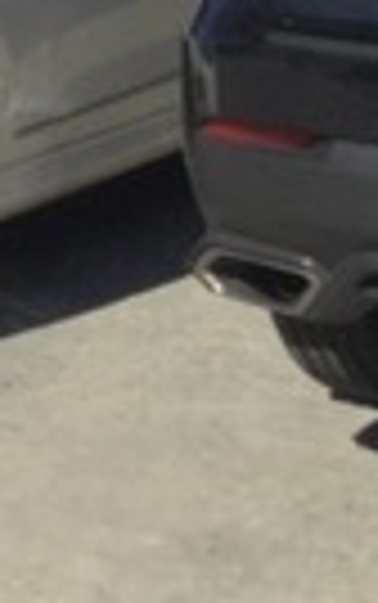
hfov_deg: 6.1
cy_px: -464
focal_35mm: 196
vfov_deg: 10.1
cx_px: -819
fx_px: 3224
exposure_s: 1/1018
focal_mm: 3.3
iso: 25
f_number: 2.4
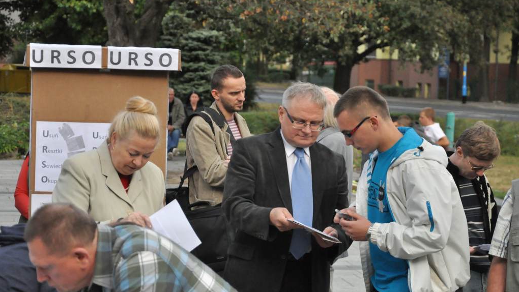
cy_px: 166
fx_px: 1734
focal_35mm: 126
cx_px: 260
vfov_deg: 9.6
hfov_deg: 17.0
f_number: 5.3
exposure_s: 1/2500
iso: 2000
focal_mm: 80
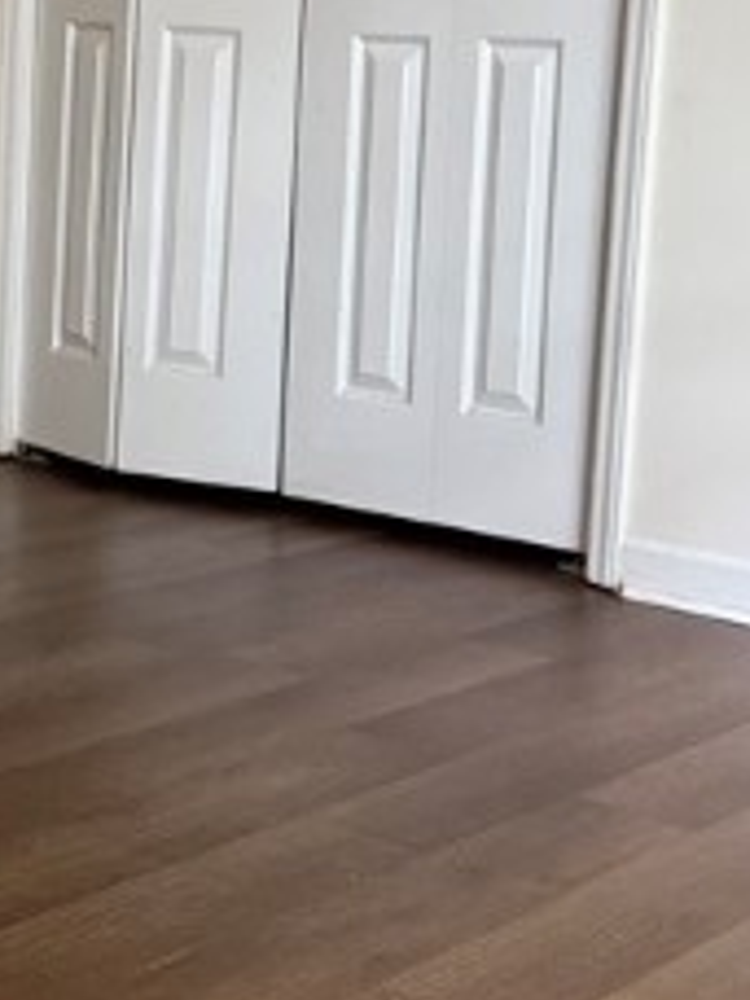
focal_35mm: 81
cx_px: 66
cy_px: 241
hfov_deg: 17.9
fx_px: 2340
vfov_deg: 23.9
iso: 500
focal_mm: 6.76
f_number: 1.78
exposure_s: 1/60
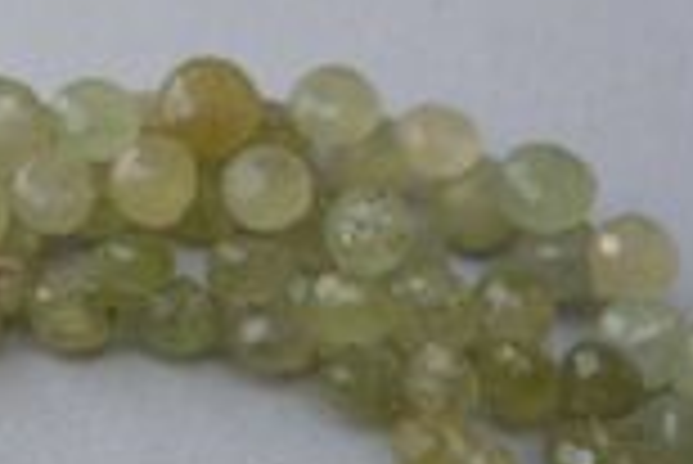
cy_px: 626
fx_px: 1753
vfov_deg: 14.4
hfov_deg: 21.6
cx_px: 4
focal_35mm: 91
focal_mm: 10.4
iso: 125
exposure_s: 1/100
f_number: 5.6
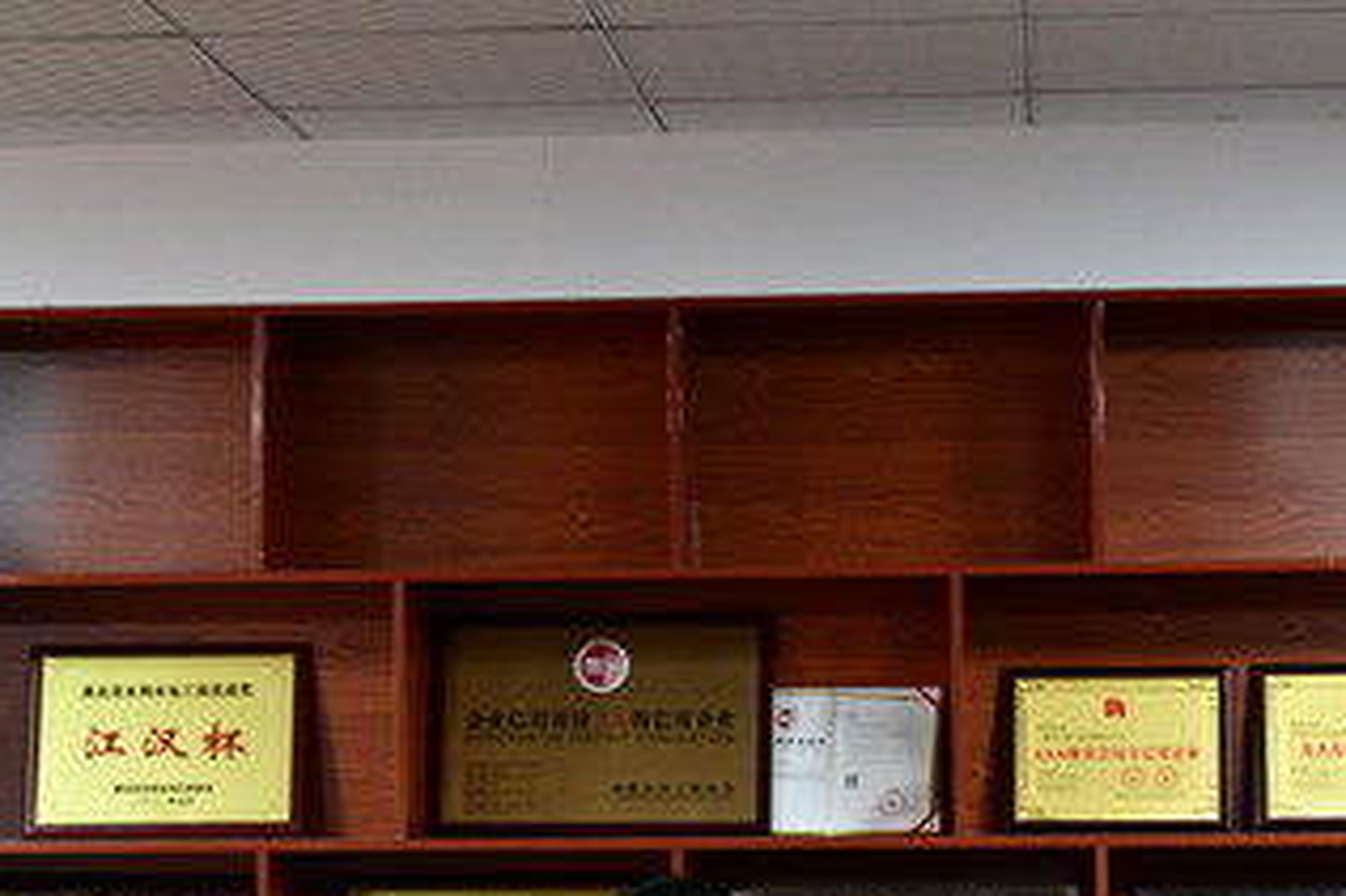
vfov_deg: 14.3
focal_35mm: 95
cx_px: 769
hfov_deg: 21.5
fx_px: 3550
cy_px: 735
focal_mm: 47
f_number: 4
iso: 2200
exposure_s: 1/50
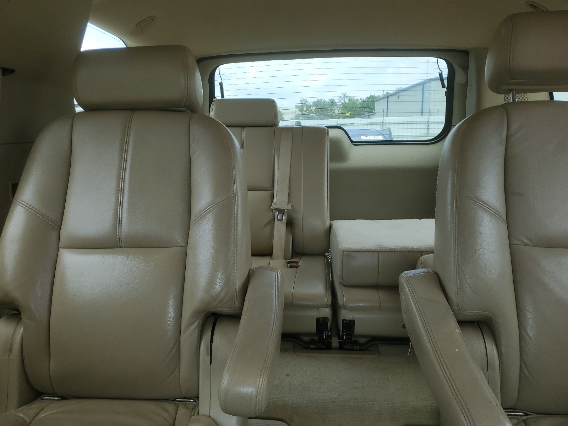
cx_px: 284
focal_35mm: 26
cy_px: 213
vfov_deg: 53.1
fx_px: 427
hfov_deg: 67.3
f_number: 1.5
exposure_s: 1/179
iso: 50
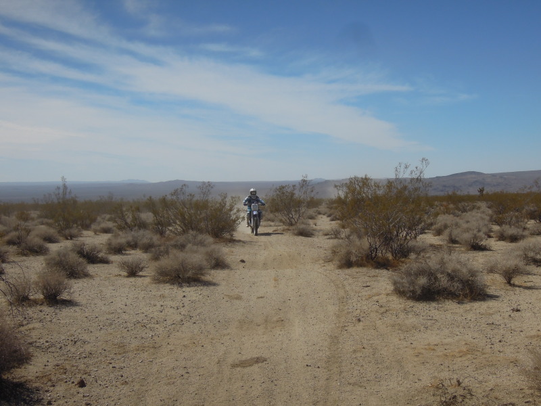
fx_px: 781
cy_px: 203
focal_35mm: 50
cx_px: 270
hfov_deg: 38.2
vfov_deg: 29.1
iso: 160
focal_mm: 9
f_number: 6.6
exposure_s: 1/1250
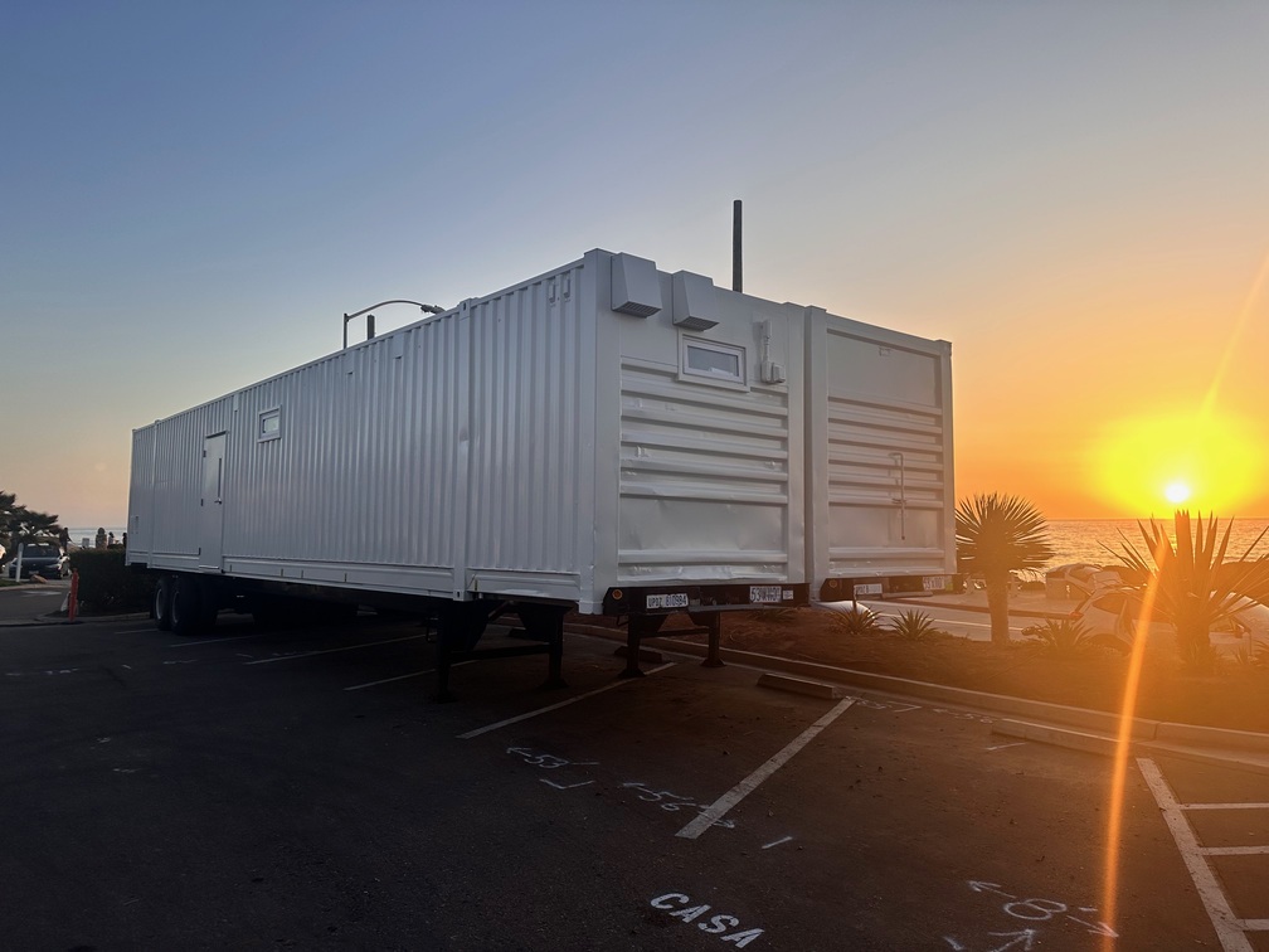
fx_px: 880
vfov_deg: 56.8
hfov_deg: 71.6
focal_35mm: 24
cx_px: 634
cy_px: 476
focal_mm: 6.86
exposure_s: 1/1072
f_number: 1.78
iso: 80
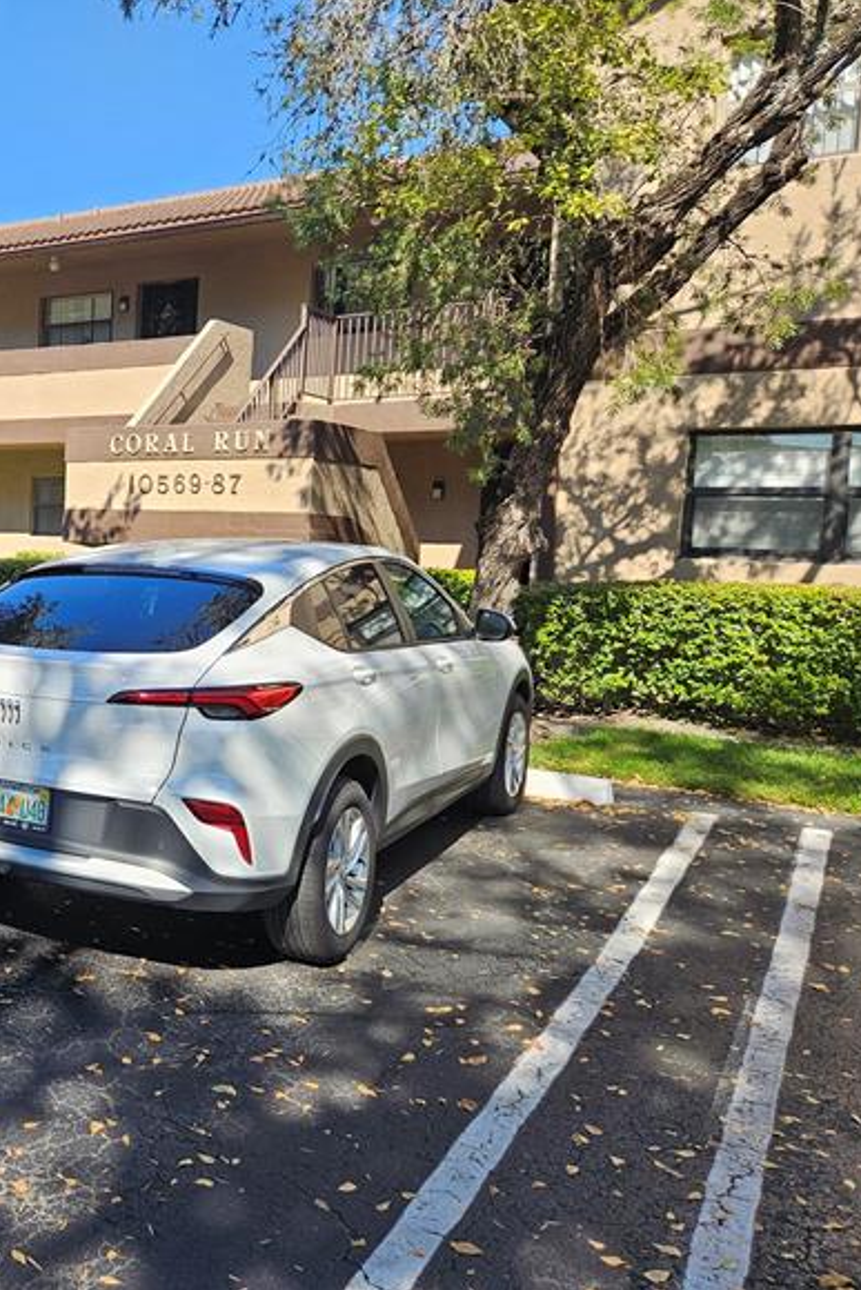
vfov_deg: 57.2
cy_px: 627
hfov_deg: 36.0
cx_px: -2
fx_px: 1183
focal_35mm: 33
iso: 40
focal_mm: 5.4
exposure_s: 1/1235
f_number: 1.8
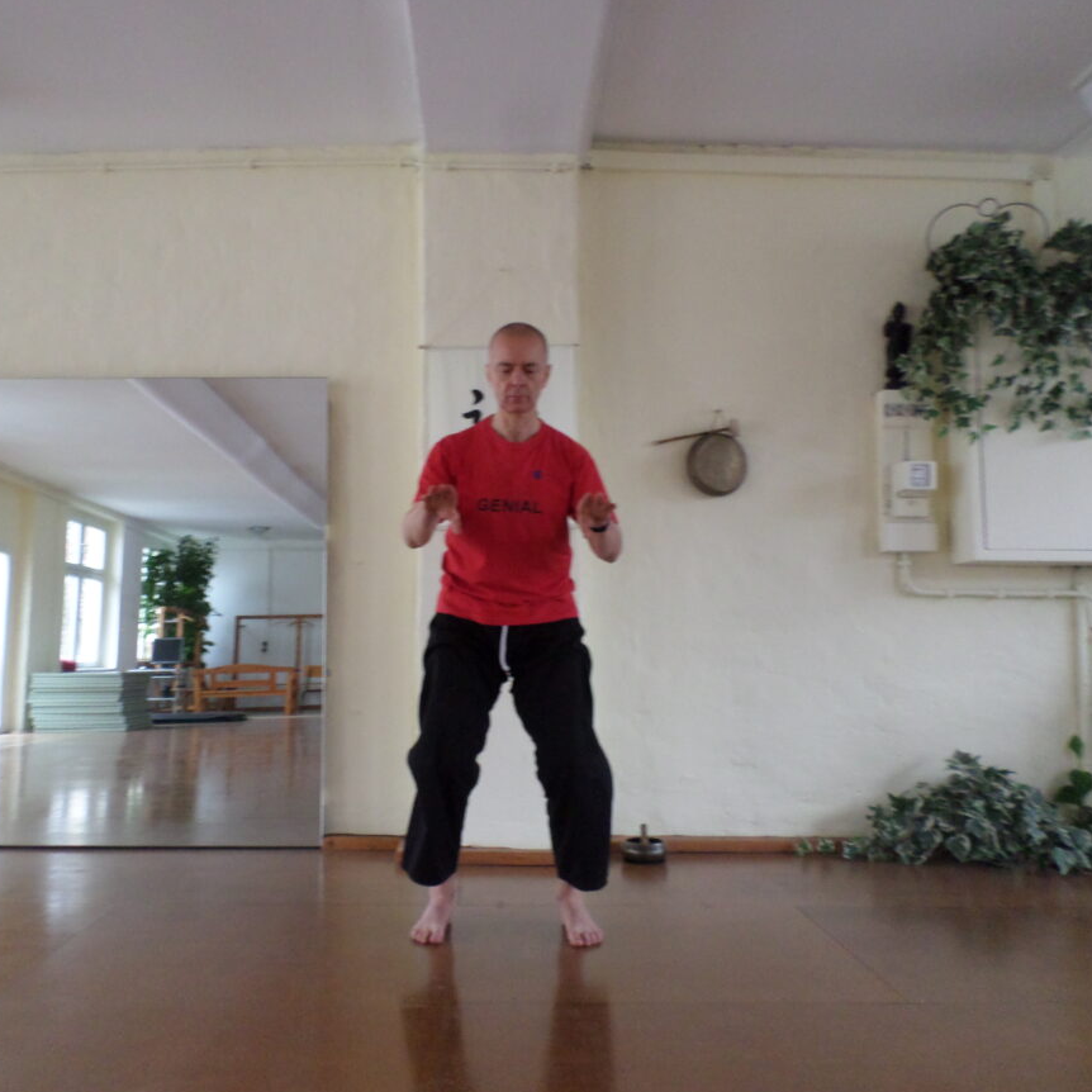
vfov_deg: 54.0
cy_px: 552
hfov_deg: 53.9
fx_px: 1071
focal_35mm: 30
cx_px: 480
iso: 240
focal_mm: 4.5
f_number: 2.5
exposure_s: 1/30
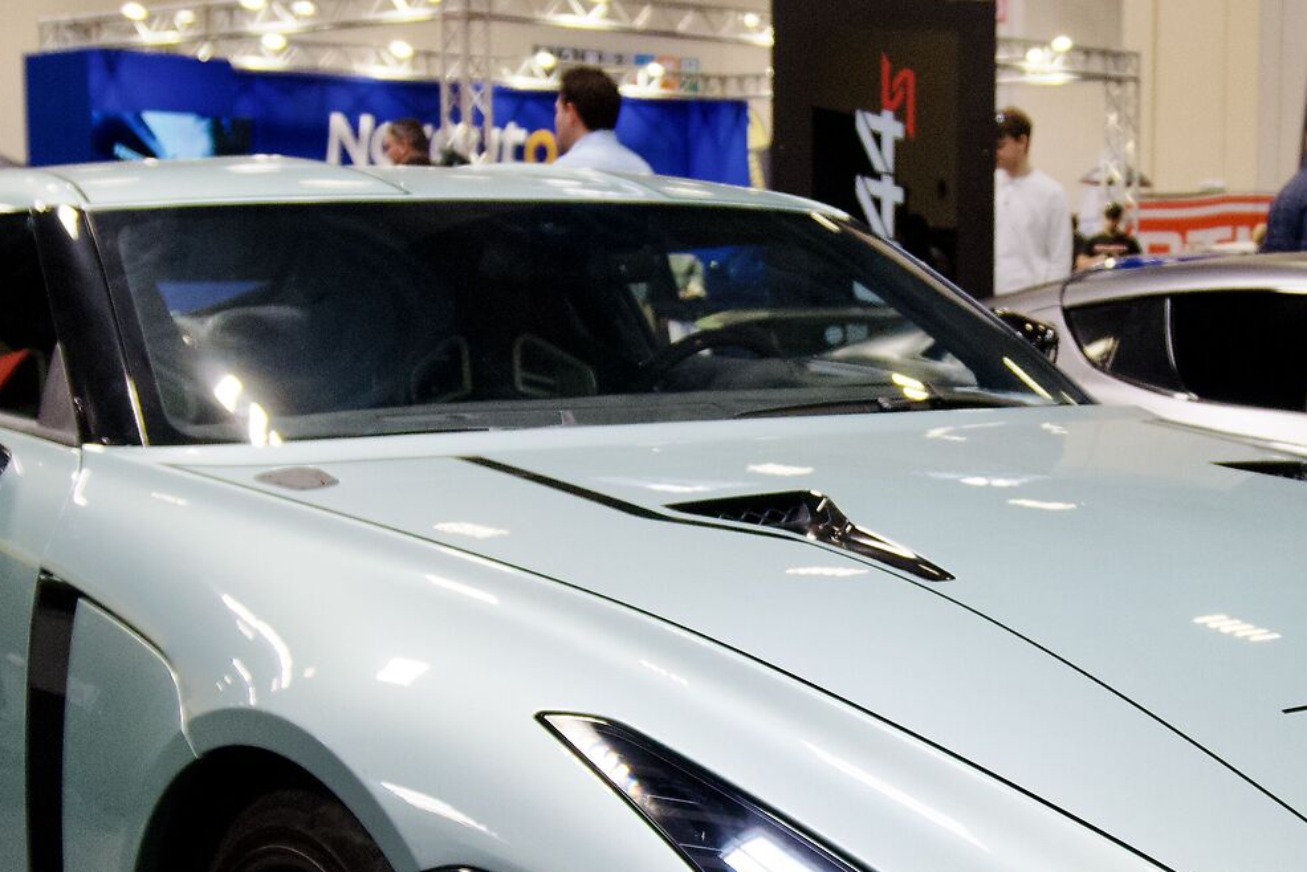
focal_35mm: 73
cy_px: 700
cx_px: 871
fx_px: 2651
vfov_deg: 18.5
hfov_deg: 27.5
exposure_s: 1/160
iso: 1250
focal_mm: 20
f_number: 4
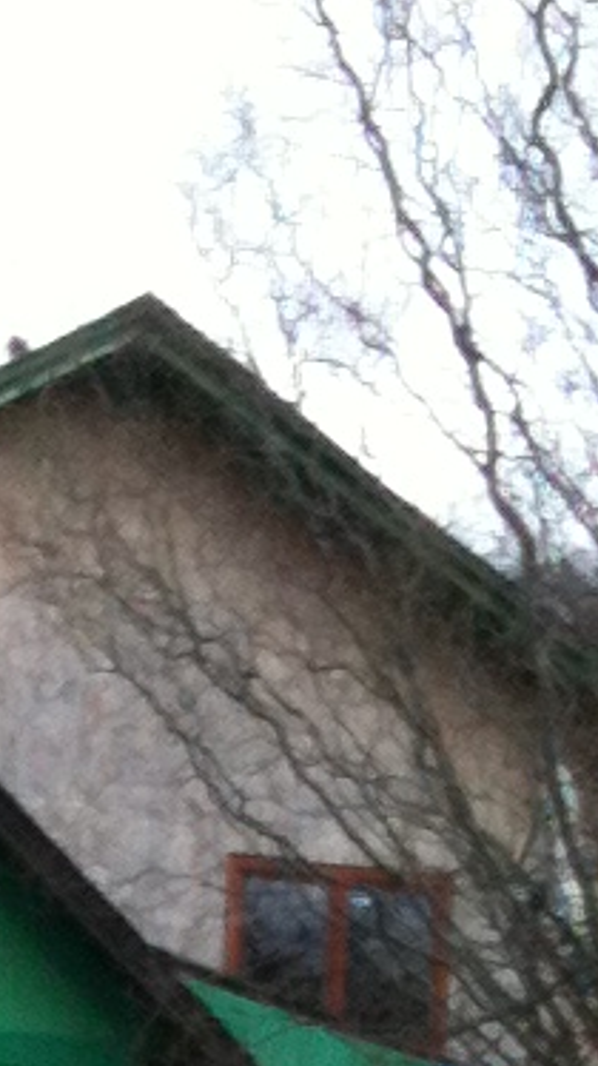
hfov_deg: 5.7
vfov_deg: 9.5
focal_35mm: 209
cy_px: 2229
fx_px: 5900
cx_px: -447
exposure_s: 1/624
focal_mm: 3.85
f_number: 2.8
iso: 64
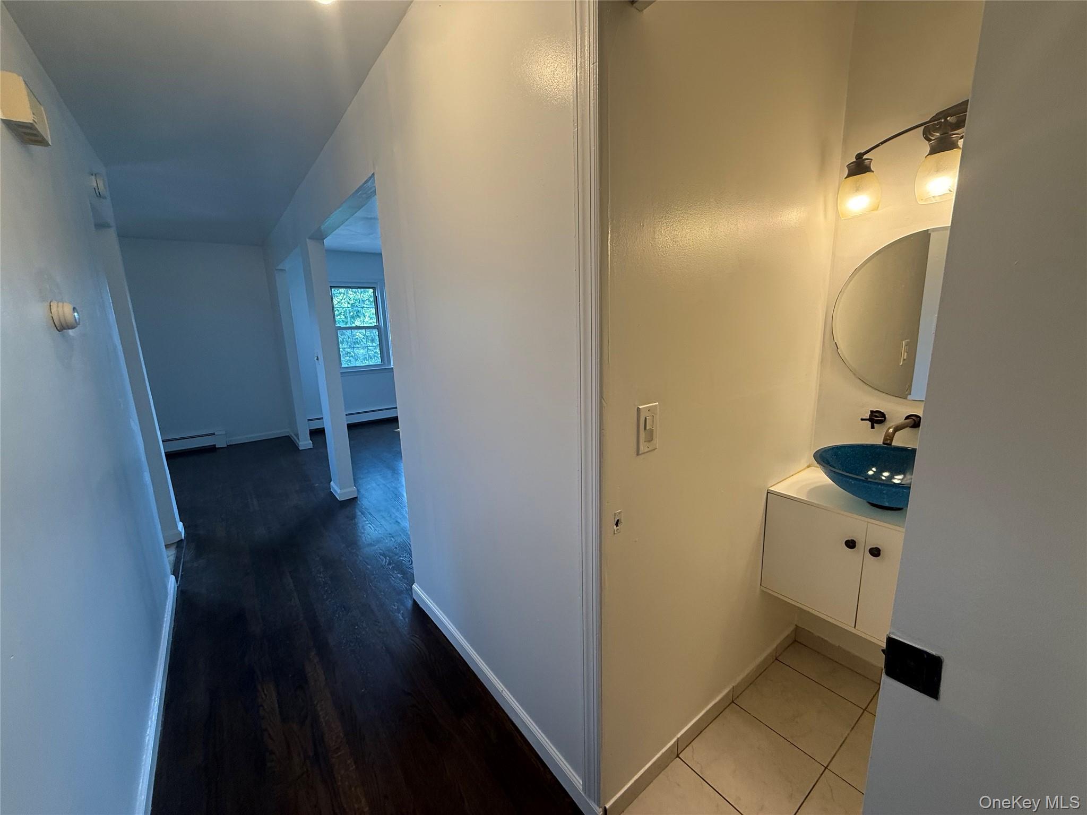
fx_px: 440
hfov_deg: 102.1
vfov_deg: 85.7
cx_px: 544
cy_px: 408
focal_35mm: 14
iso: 100
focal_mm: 2.22
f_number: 2.2
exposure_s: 1/120
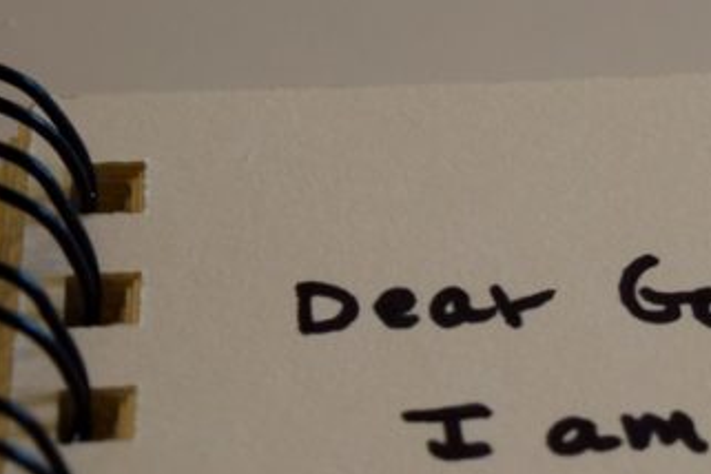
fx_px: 4258
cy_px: 274
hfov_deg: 9.4
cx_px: 797
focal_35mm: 216
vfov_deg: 6.4
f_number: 5.3
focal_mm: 45
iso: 400
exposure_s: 1/125
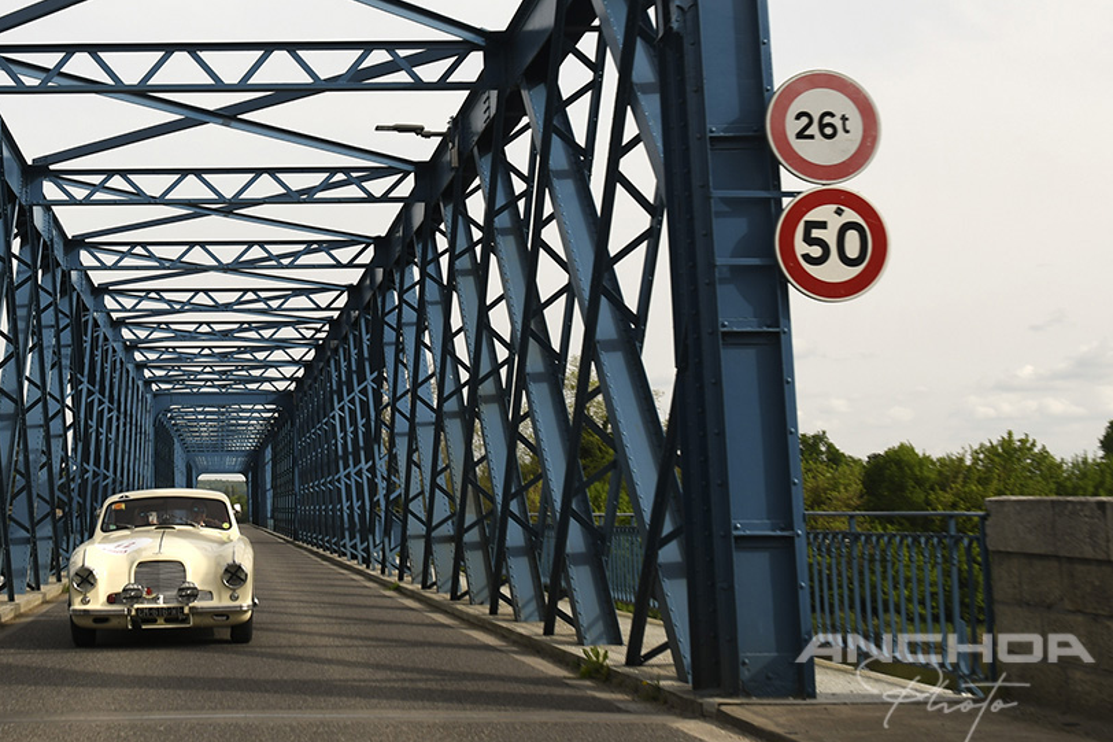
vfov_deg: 25.6
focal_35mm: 52
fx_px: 1607
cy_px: 167
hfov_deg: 37.1
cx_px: 247
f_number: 6.3
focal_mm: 22
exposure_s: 1/640
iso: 100
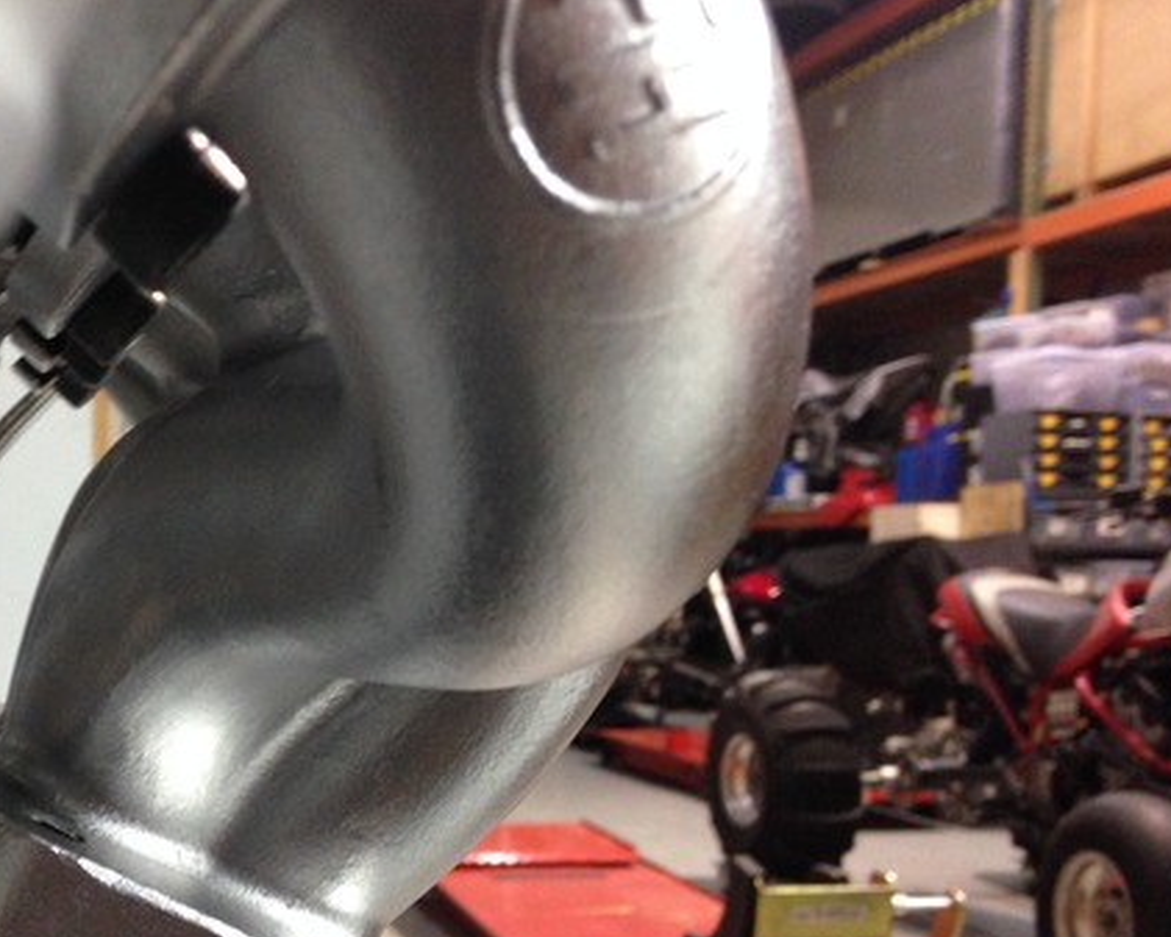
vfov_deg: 30.6
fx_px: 1699
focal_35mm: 49
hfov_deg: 37.3
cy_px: 620
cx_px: 320
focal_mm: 4.12
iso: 200
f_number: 2.4
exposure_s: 1/20
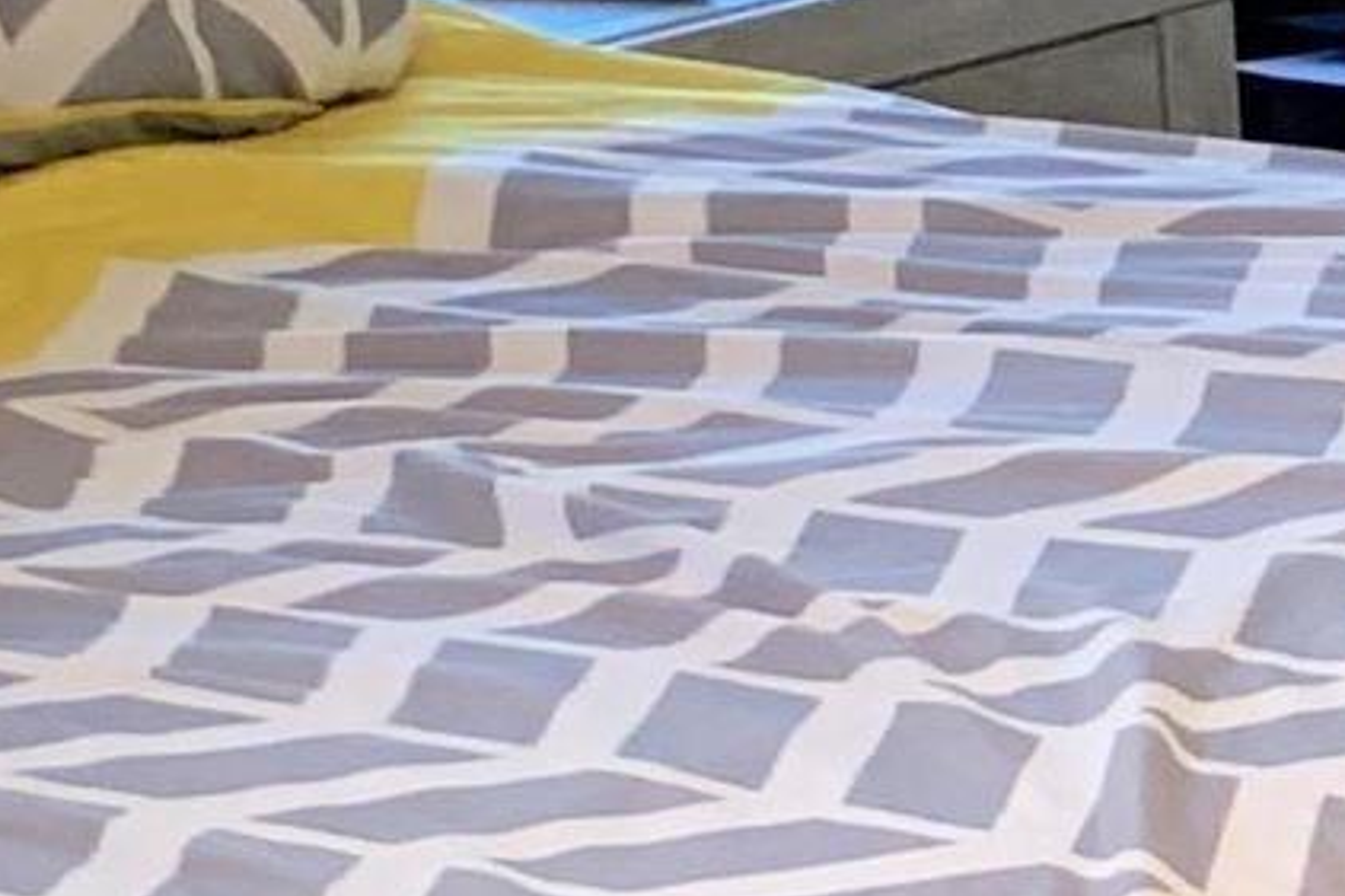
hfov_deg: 8.5
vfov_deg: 6.9
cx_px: 4245
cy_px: -163
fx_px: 7357
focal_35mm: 197
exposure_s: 1/60
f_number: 1.8
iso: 100
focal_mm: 4.25
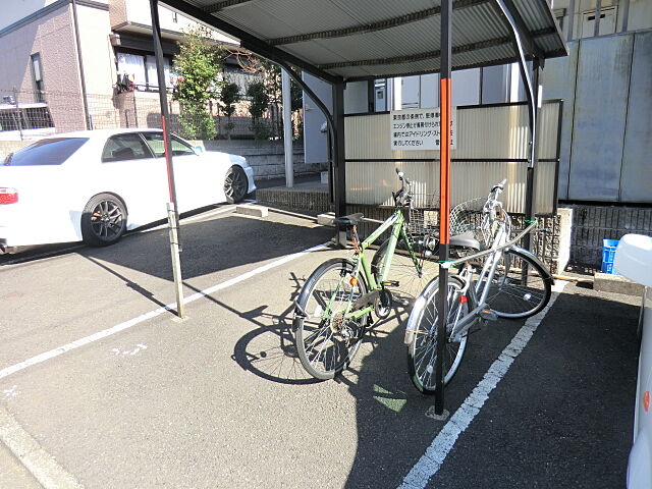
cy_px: 244
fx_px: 452
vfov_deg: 56.8
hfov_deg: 71.6
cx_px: 326
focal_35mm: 24
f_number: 3.2
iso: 80
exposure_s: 1/200
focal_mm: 4.3
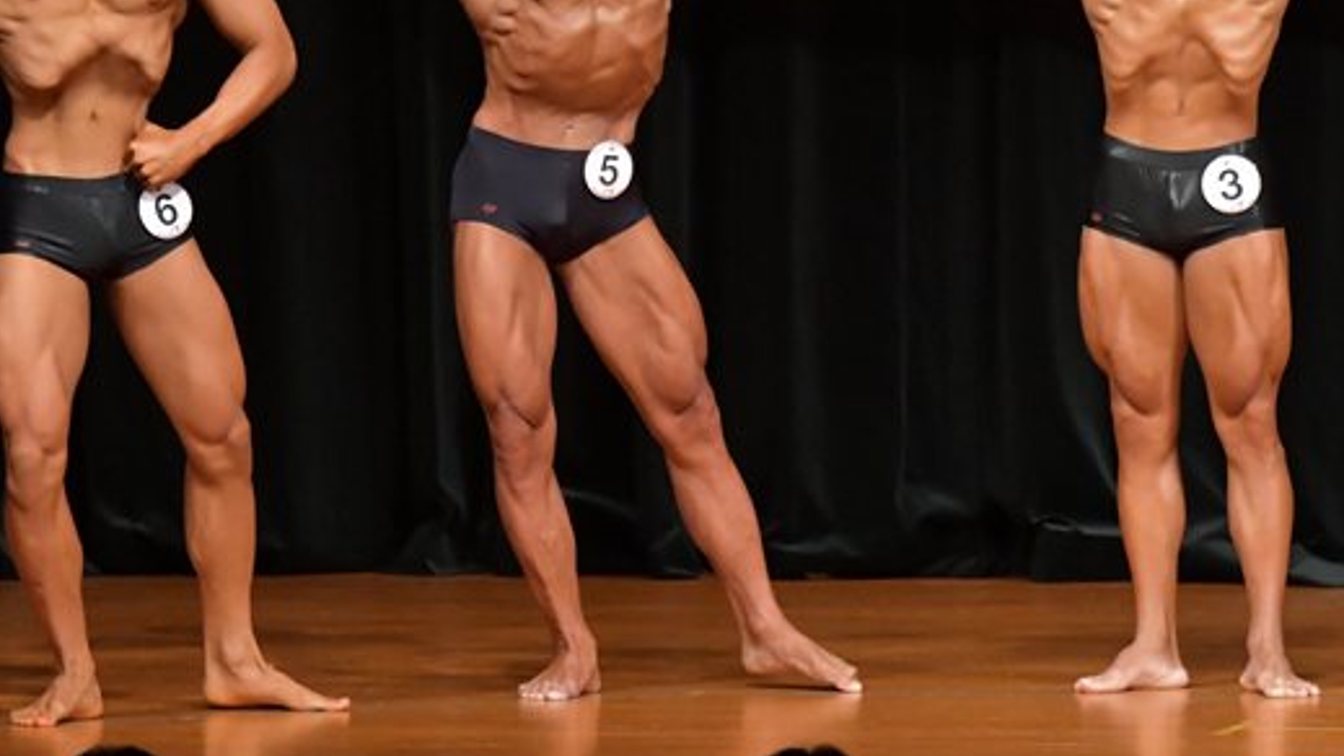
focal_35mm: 399
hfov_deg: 5.4
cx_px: 548
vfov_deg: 3.0
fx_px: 14220
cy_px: 205
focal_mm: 170
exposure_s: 1/400
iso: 6400
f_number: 5.6
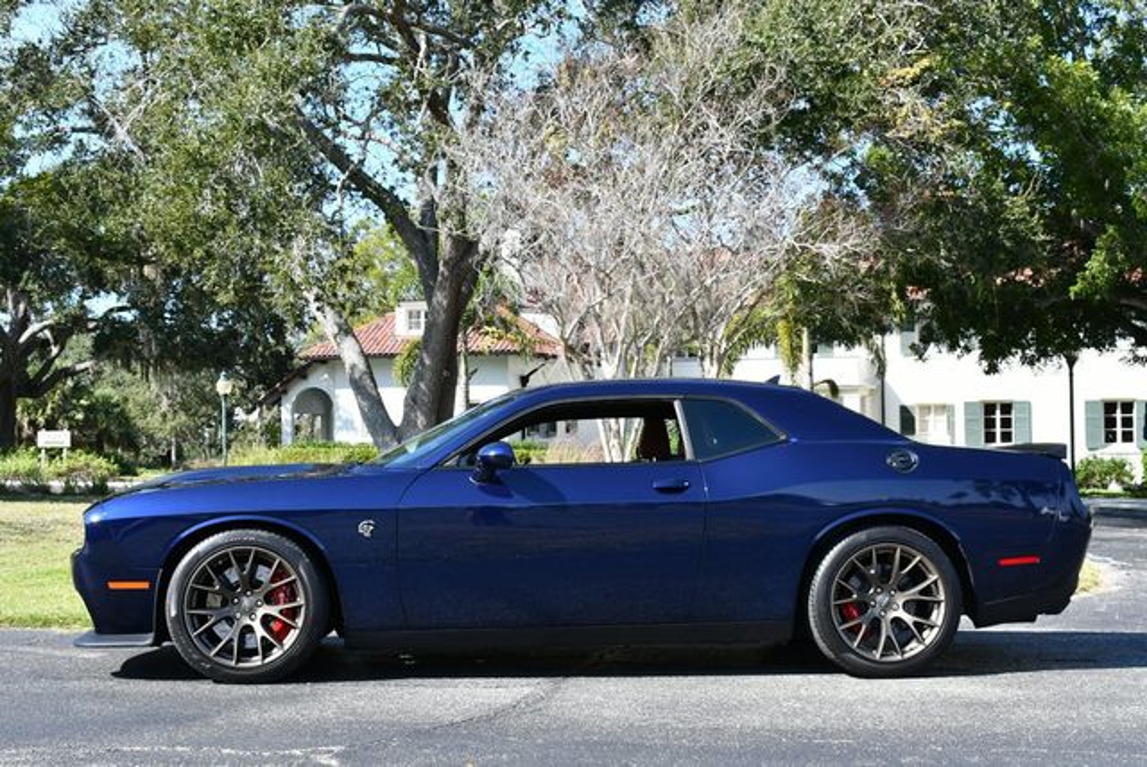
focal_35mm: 50
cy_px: 384
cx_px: 574
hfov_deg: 39.6
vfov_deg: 27.0
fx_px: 1594
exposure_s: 1/250
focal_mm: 25
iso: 200
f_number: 8
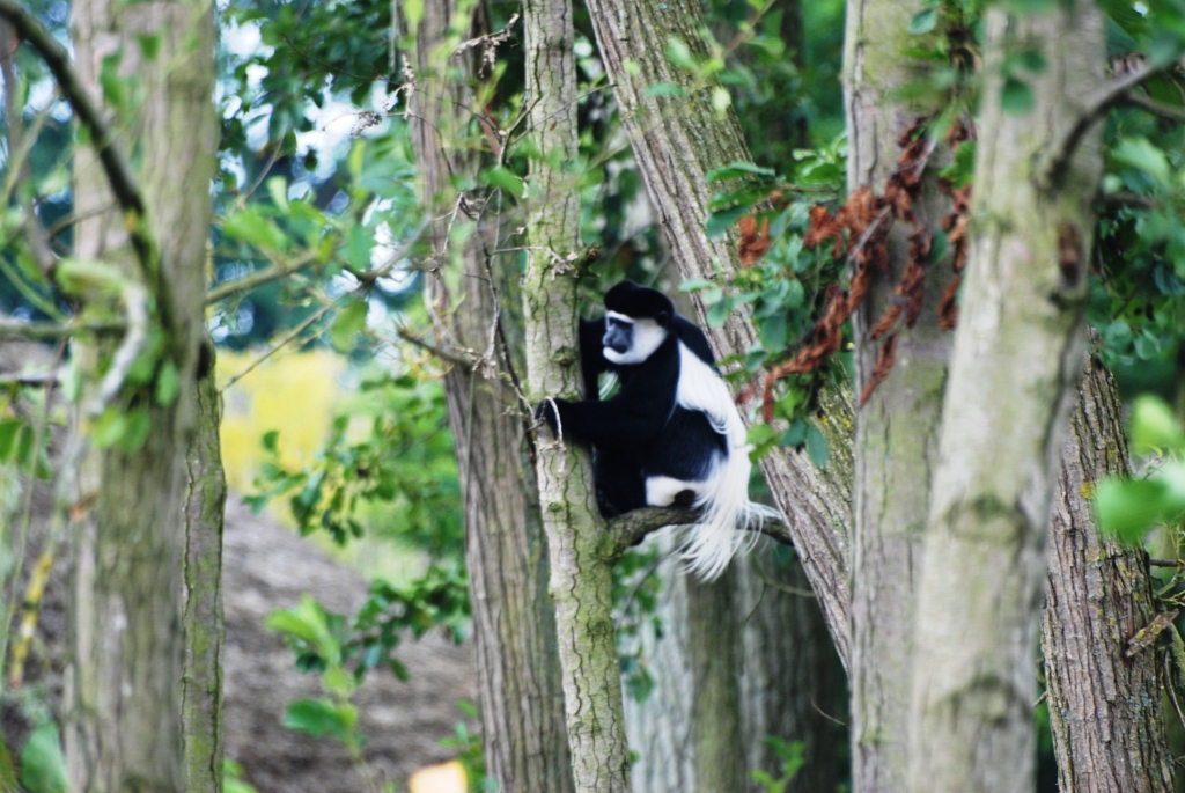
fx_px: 14827
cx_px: 592
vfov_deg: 3.1
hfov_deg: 4.6
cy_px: 396
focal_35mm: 450
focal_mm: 300
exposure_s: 1/80
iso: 400
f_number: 5.6
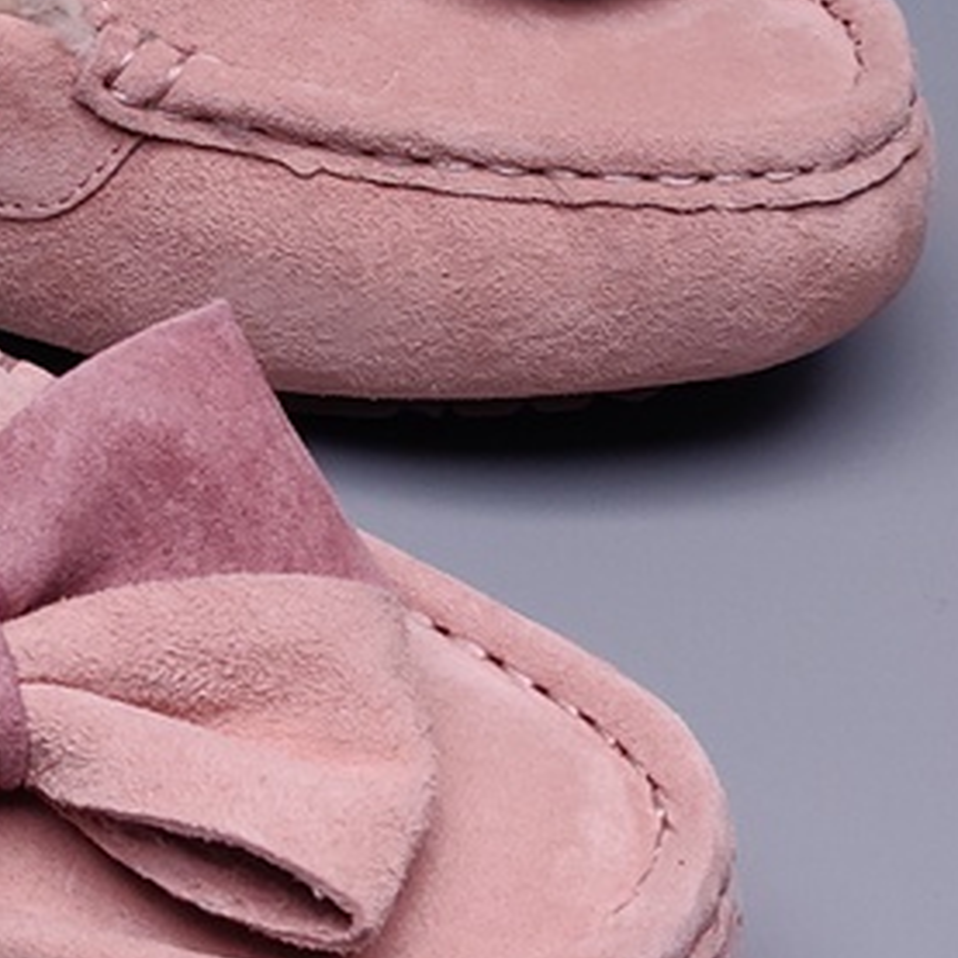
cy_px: 354
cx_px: -156
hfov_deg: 15.5
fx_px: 3413
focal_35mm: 109
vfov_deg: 16.0
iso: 100
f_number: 1.7
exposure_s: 1/60
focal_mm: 4.25
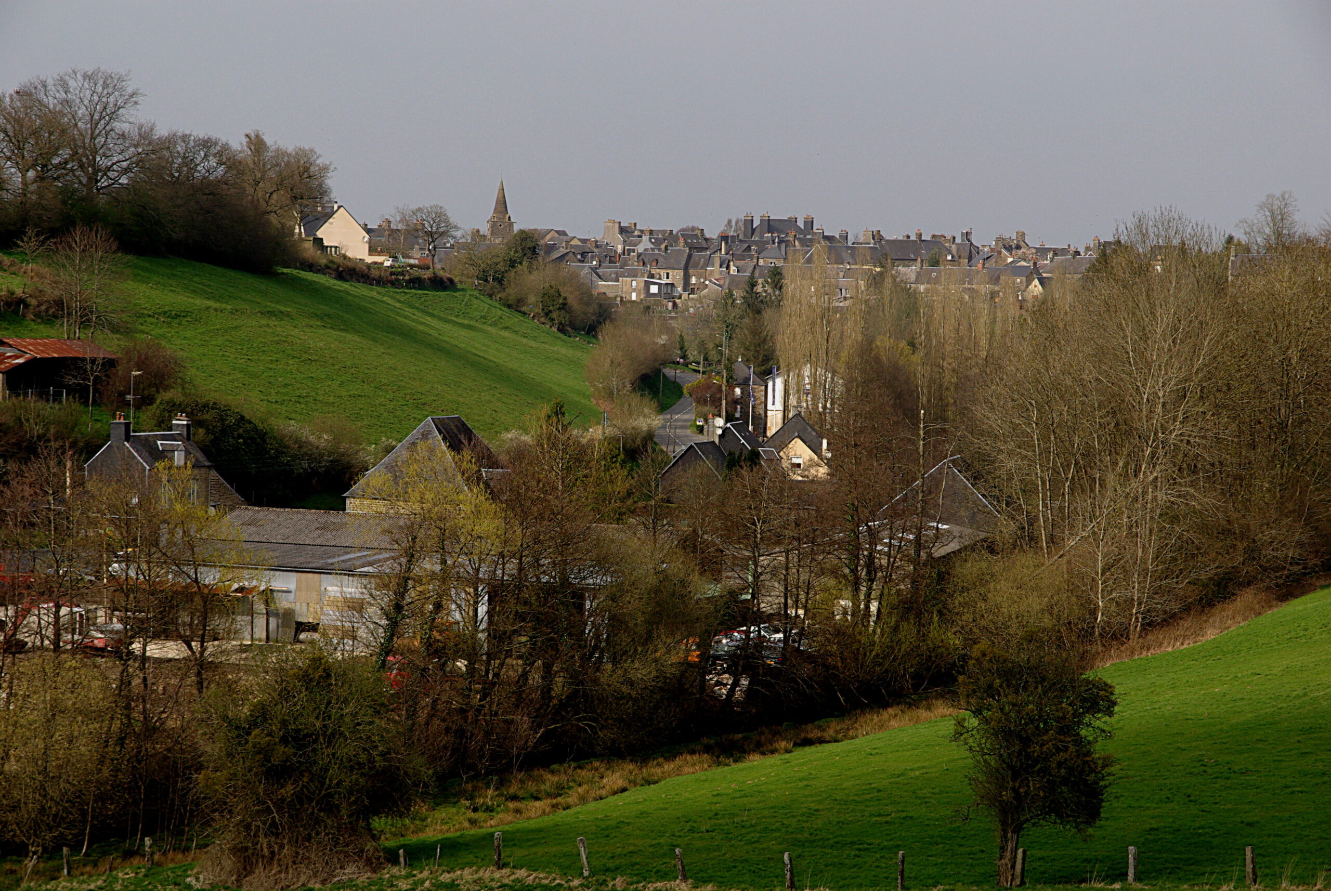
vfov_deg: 13.1
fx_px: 3887
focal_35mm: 105
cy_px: 446
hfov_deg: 19.4
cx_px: 666
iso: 320
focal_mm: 70
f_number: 11
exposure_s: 1/320
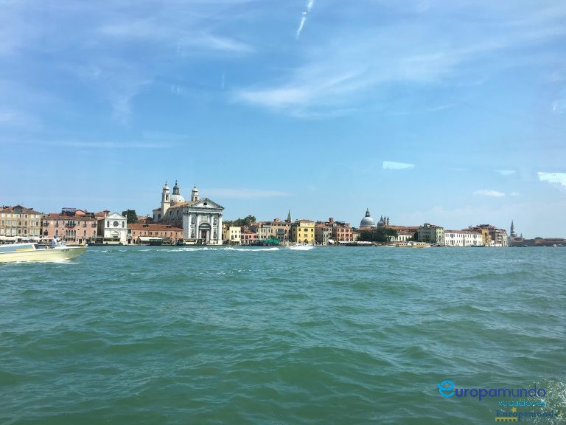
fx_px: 474
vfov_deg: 48.2
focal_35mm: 29
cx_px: 283
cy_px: 212
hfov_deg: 61.7
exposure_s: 1/1672
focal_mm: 4.15
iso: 25
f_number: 2.2
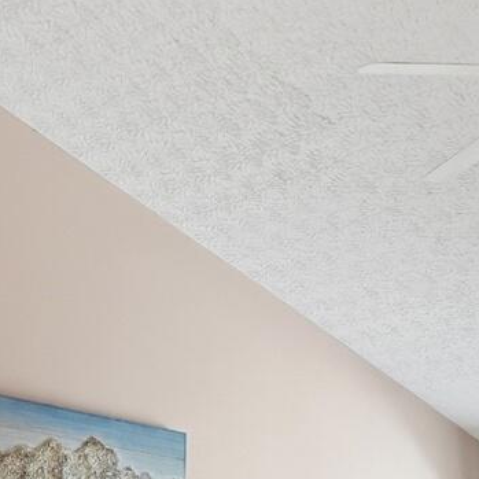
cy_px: 669
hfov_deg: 23.4
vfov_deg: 20.9
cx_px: 360
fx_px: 1143
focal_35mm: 73
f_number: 4
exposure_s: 1/640
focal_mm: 10
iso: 100
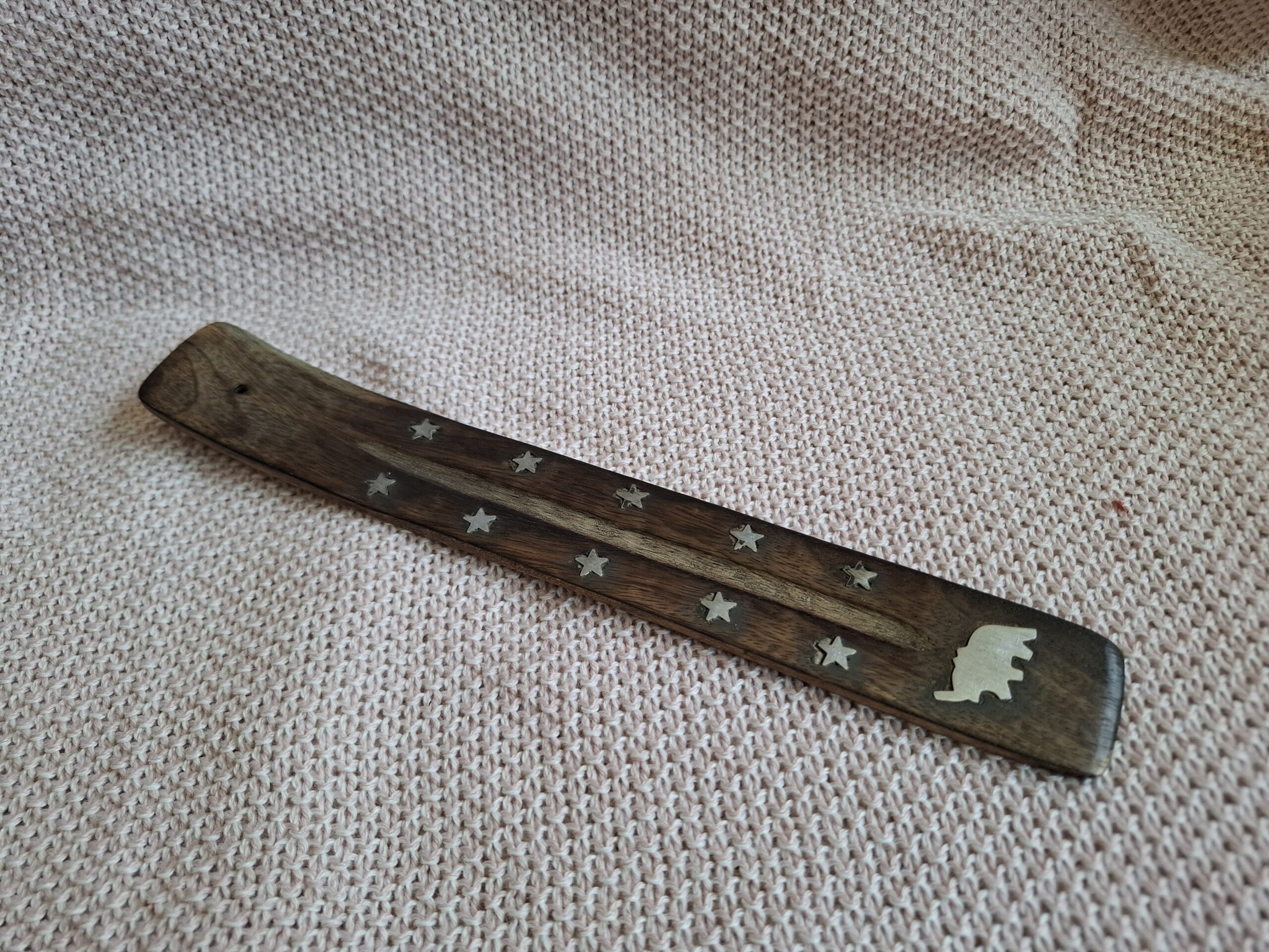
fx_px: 843
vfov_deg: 58.9
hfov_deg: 73.9
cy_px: 476
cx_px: 634
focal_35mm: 23
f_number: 1.8
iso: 100
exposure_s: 1/100
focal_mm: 5.54
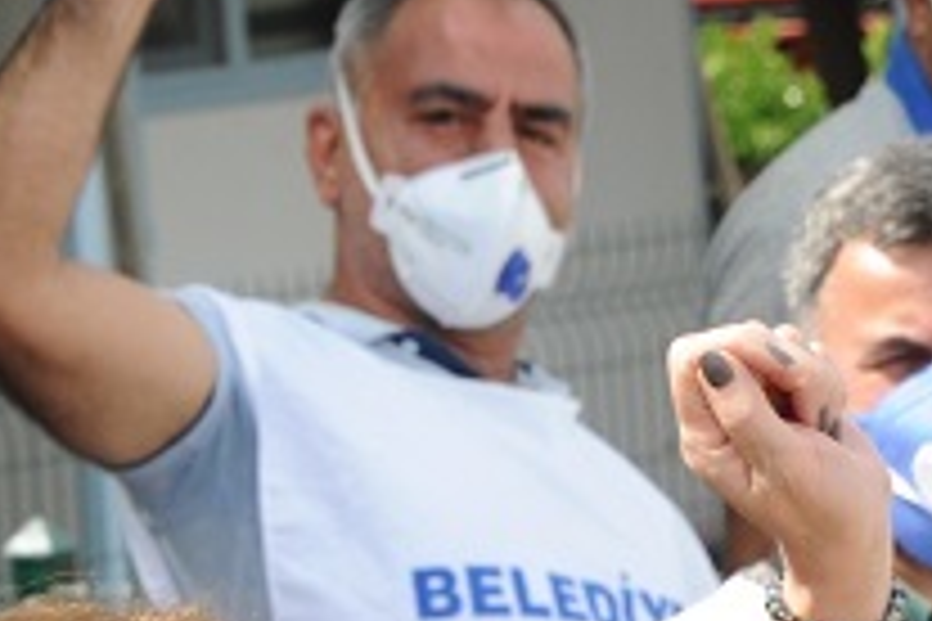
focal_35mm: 546
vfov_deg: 2.5
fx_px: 14134
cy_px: 842
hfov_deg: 3.8
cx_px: 795
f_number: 14
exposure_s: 1/320
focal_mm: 150
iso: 1000
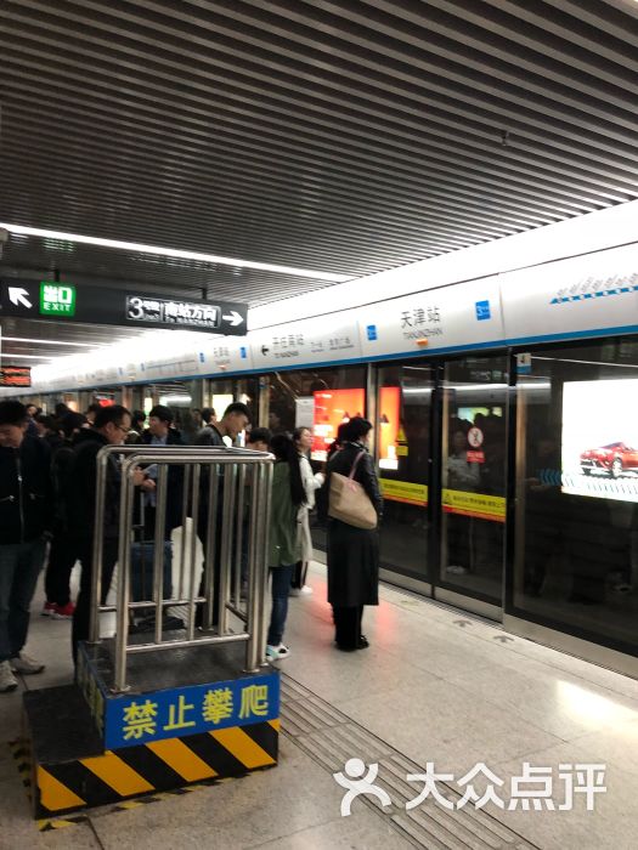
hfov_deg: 49.7
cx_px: 319
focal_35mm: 28
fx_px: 688
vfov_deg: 63.4
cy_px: 425
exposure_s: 1/17
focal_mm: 4
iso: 100
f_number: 1.8
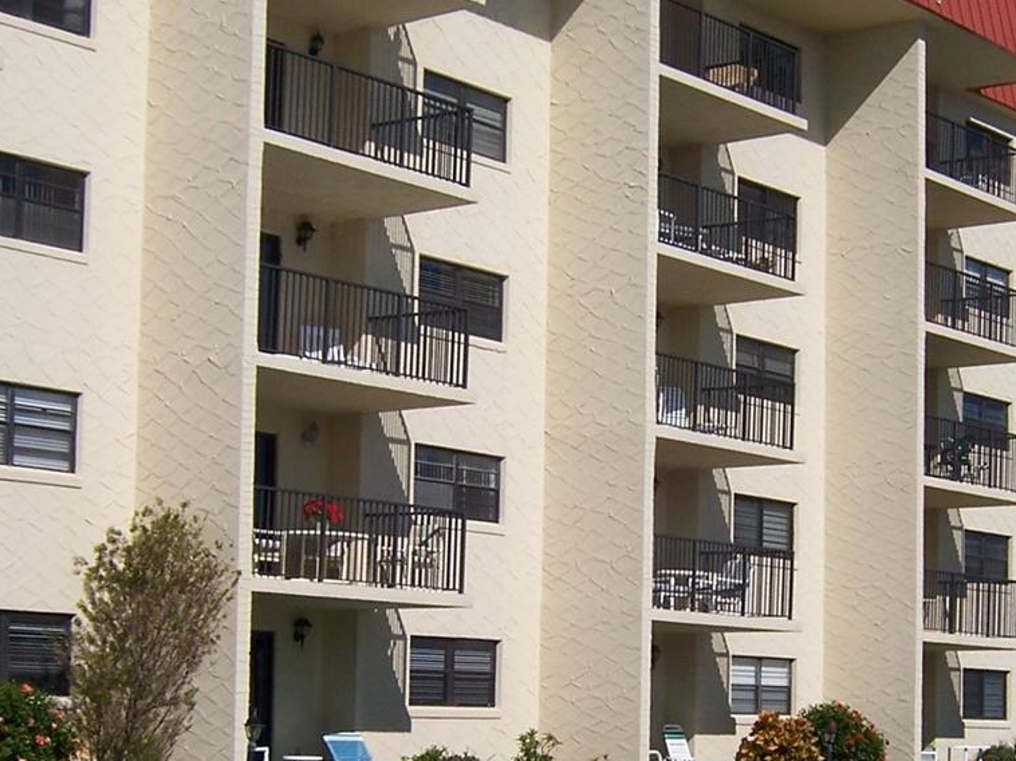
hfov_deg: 25.6
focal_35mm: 76
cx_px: 572
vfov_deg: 19.2
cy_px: 569
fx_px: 2230
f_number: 4.5
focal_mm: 6.2
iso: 80
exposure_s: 1/1600
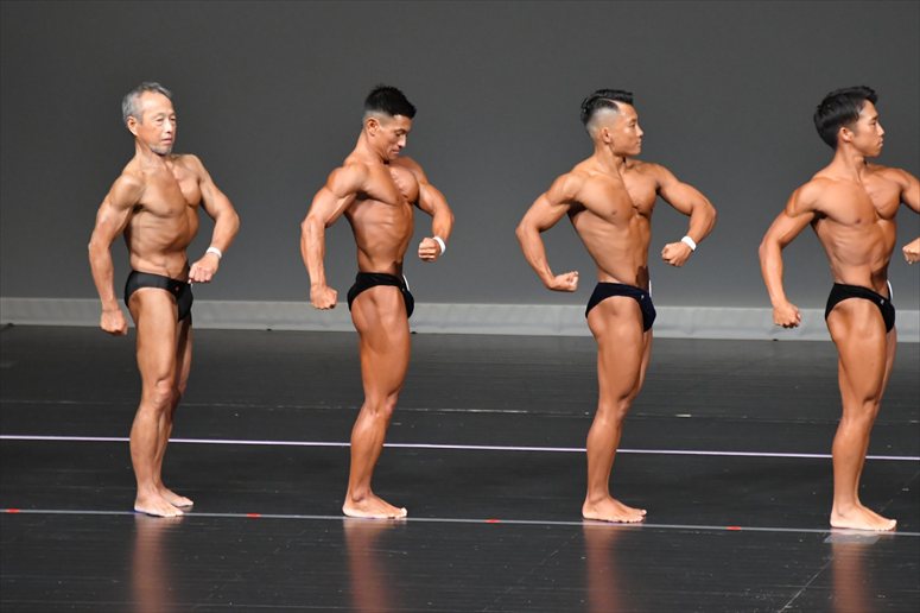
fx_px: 8046
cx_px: 460
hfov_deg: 6.5
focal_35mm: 315
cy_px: 306
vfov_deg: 4.4
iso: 5000
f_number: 5.6
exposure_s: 1/400
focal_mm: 210
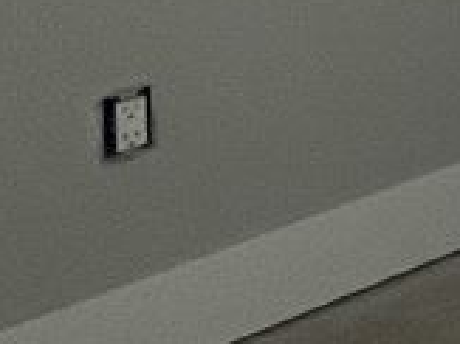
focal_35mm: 102
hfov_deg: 11.2
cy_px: -536
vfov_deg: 11.4
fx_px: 1354
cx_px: 1394
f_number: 1.8
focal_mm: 1.57
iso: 100
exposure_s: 1/99
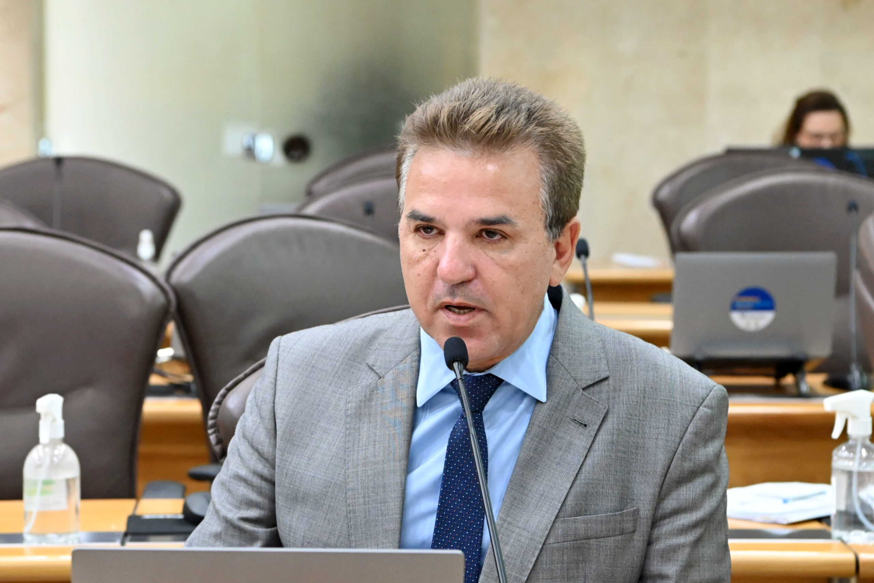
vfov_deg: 13.0
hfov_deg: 19.5
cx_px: 437
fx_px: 2549
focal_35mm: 105
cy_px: 292
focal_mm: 70
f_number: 4.5
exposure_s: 1/200
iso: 6400
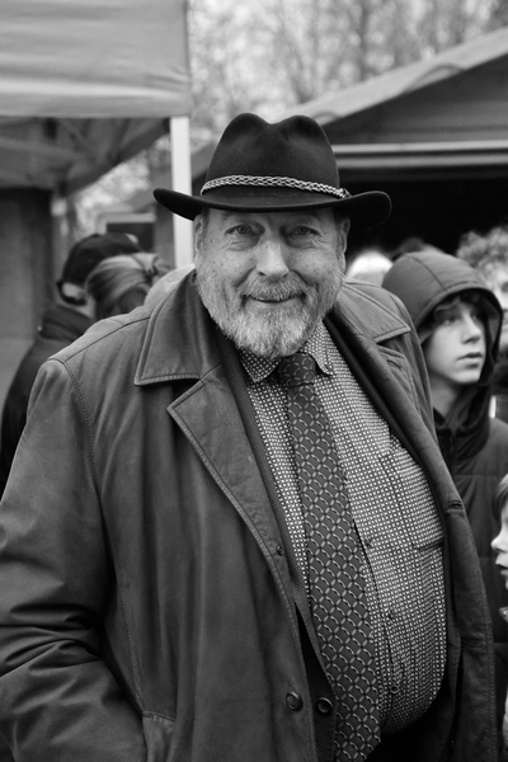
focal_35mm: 105
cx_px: 254
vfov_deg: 19.5
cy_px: 381
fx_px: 2222
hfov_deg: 13.0
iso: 5600
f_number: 5.3
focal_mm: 70
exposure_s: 1/400
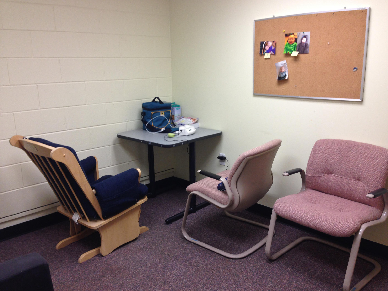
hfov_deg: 55.4
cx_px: 194
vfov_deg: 42.9
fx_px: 370
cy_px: 146
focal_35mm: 33
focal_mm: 4.12
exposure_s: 1/20
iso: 80
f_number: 2.4
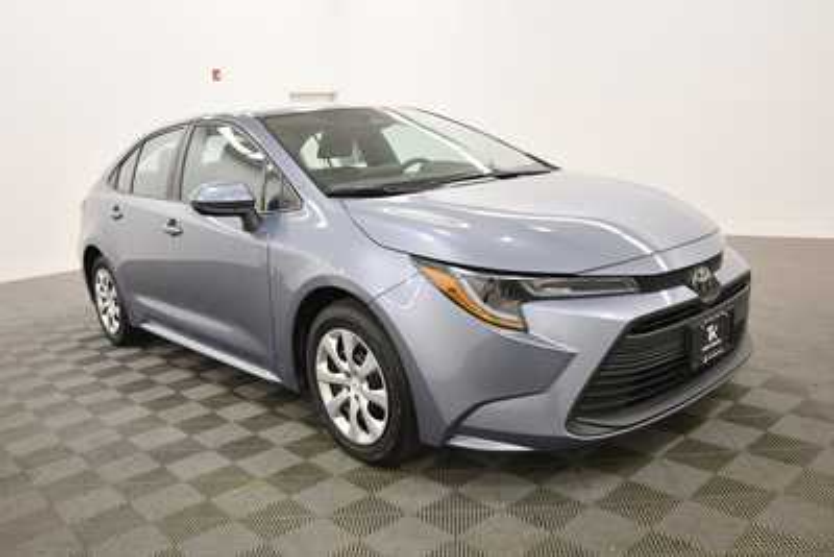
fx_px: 695
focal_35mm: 30
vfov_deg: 43.6
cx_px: 417
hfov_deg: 61.9
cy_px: 278
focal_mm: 20
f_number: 5.6
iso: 1100
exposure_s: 1/125
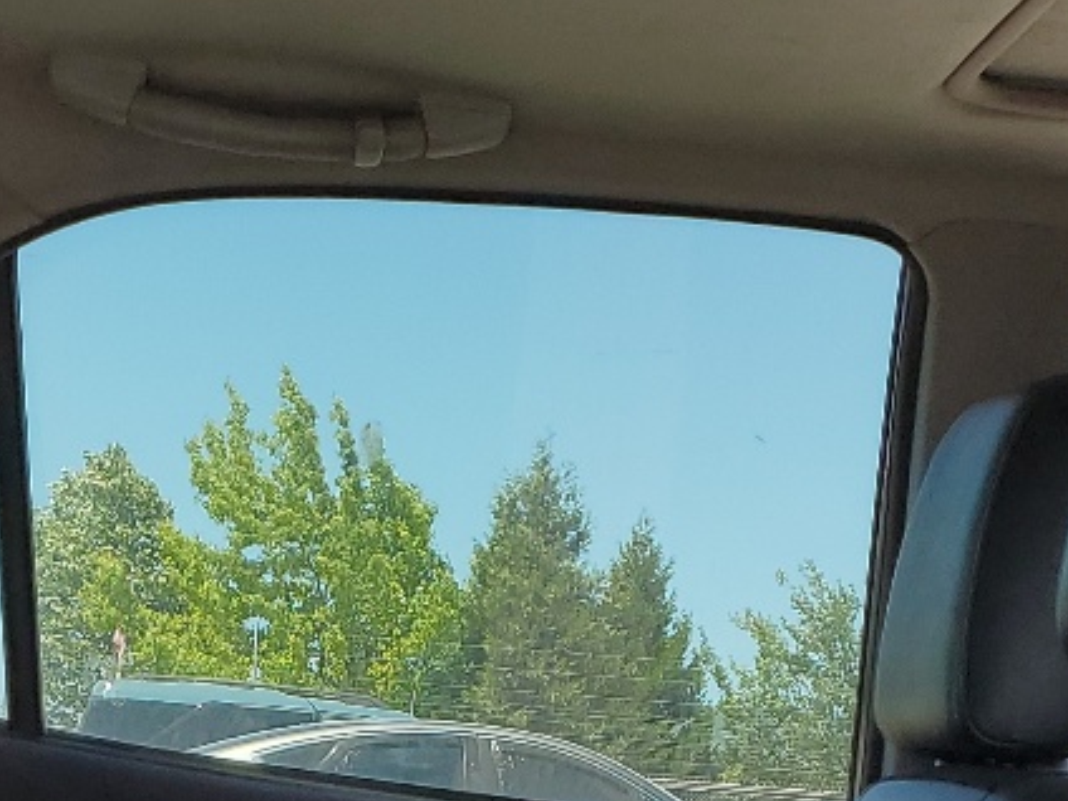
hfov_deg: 19.9
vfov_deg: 13.7
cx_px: 290
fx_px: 3024
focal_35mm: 98
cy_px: 1383
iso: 50
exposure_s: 1/667
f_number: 1.5
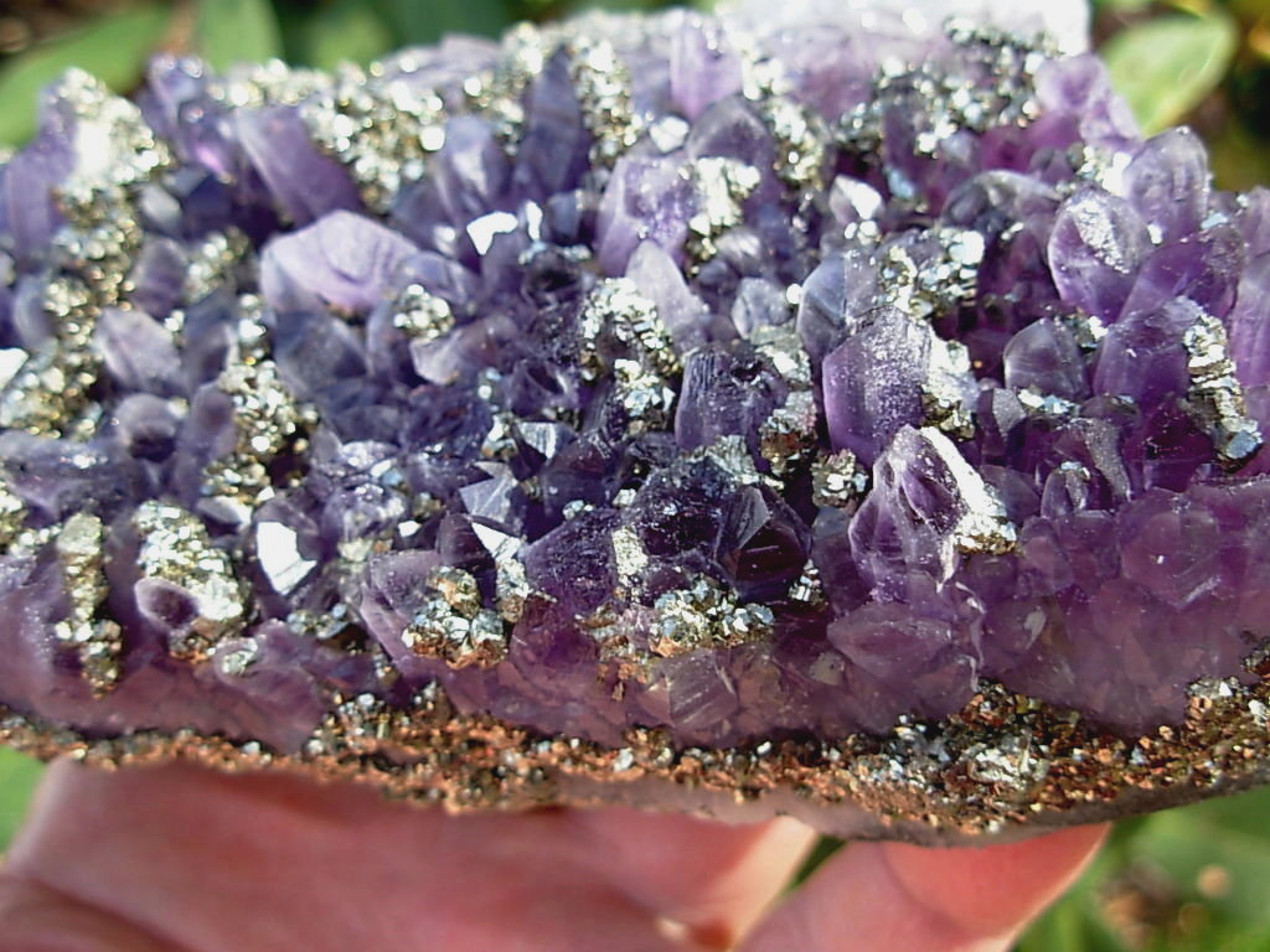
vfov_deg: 37.7
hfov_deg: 49.0
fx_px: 1394
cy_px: 476
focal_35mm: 38
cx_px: 635
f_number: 2.9
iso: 50
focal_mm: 6.3
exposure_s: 1/114
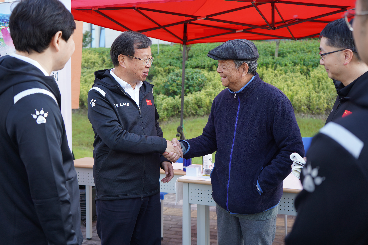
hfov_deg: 46.4
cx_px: 184
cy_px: 122
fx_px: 429
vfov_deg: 31.9
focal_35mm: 42
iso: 100
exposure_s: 1/60
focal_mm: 42
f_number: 4.5
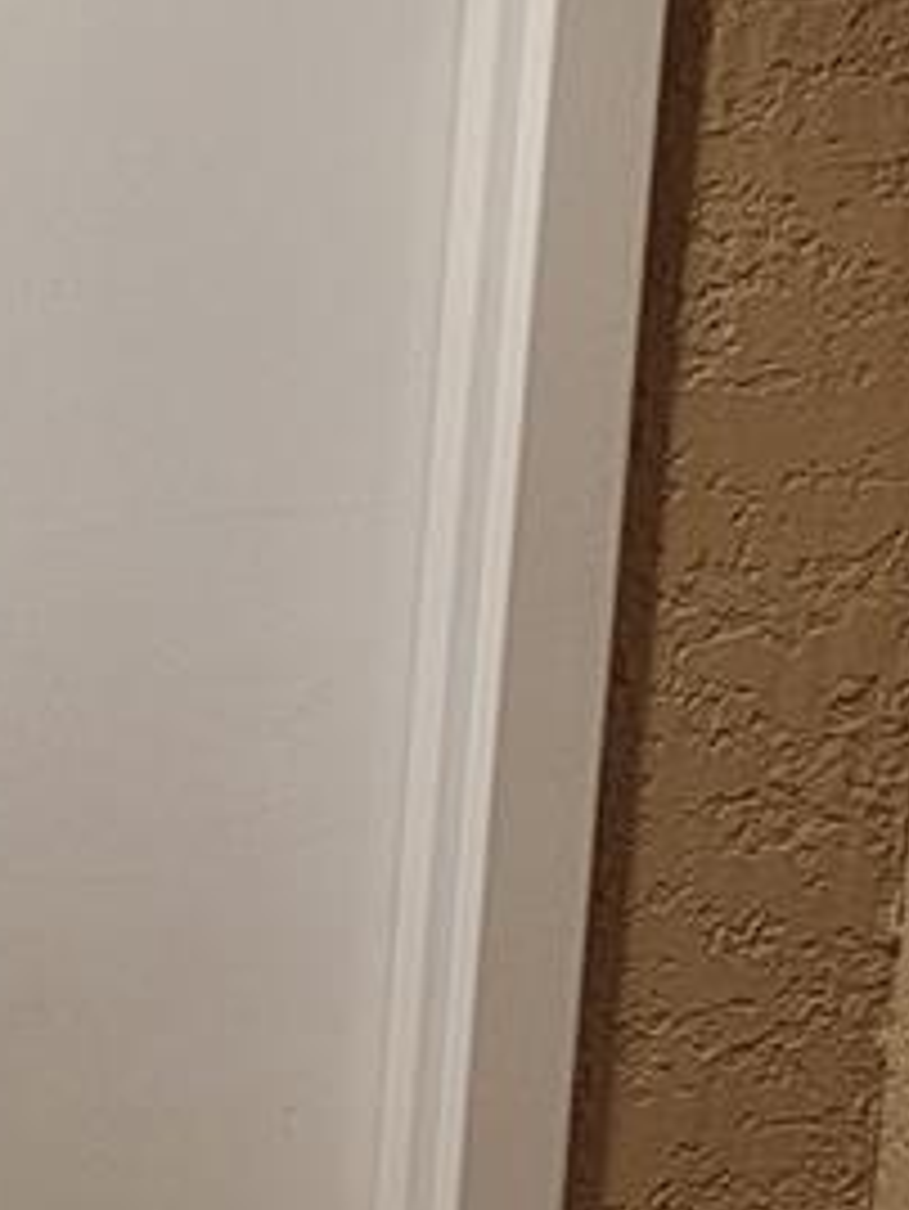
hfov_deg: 12.9
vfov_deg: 17.7
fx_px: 3743
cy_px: 1322
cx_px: -558
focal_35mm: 107
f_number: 1.8
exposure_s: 1/40
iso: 250
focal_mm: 6.7
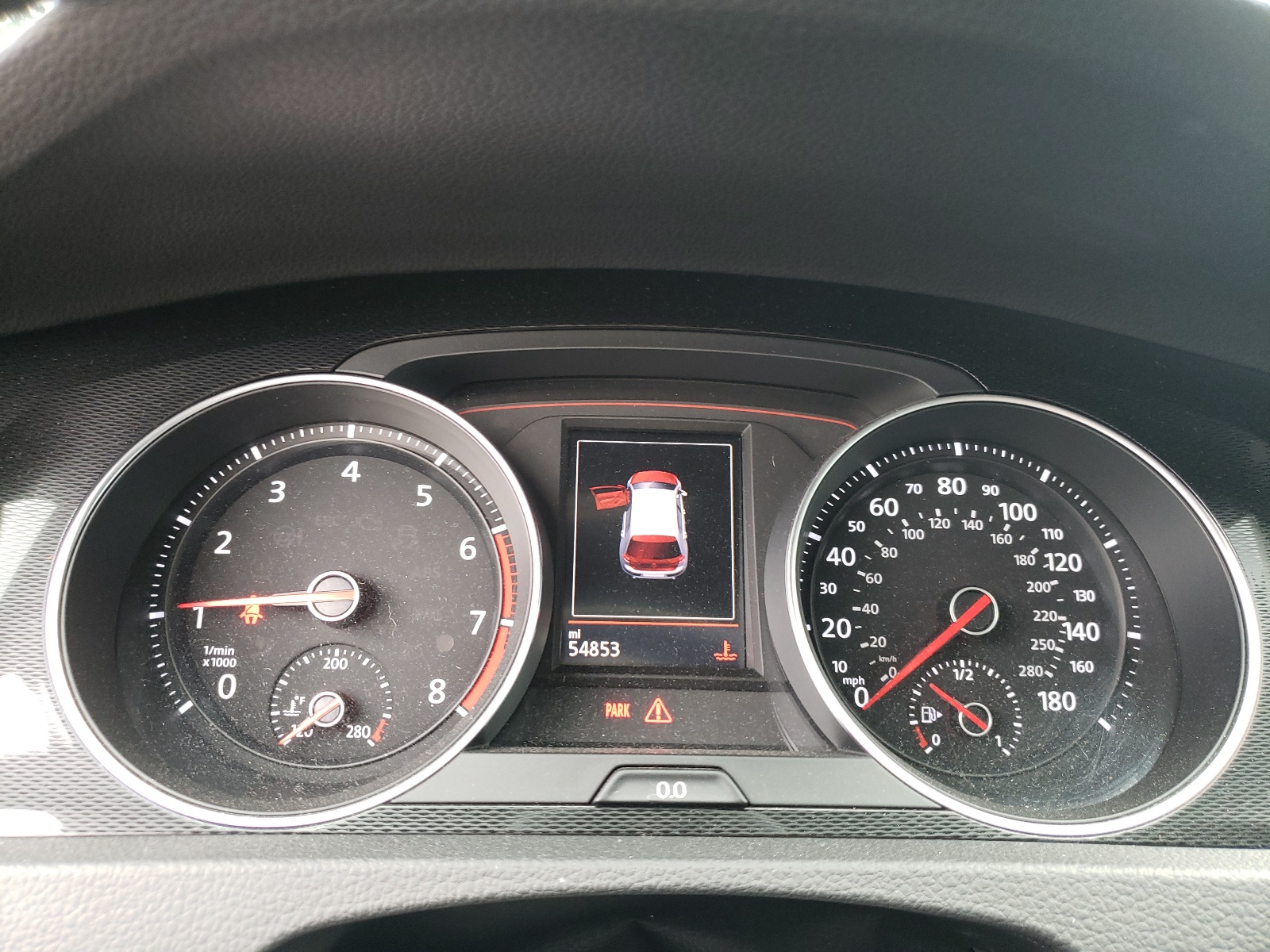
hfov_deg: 67.3
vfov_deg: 53.1
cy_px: 476
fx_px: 954
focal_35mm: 26
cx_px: 635
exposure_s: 1/60.2
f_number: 1.5
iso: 125
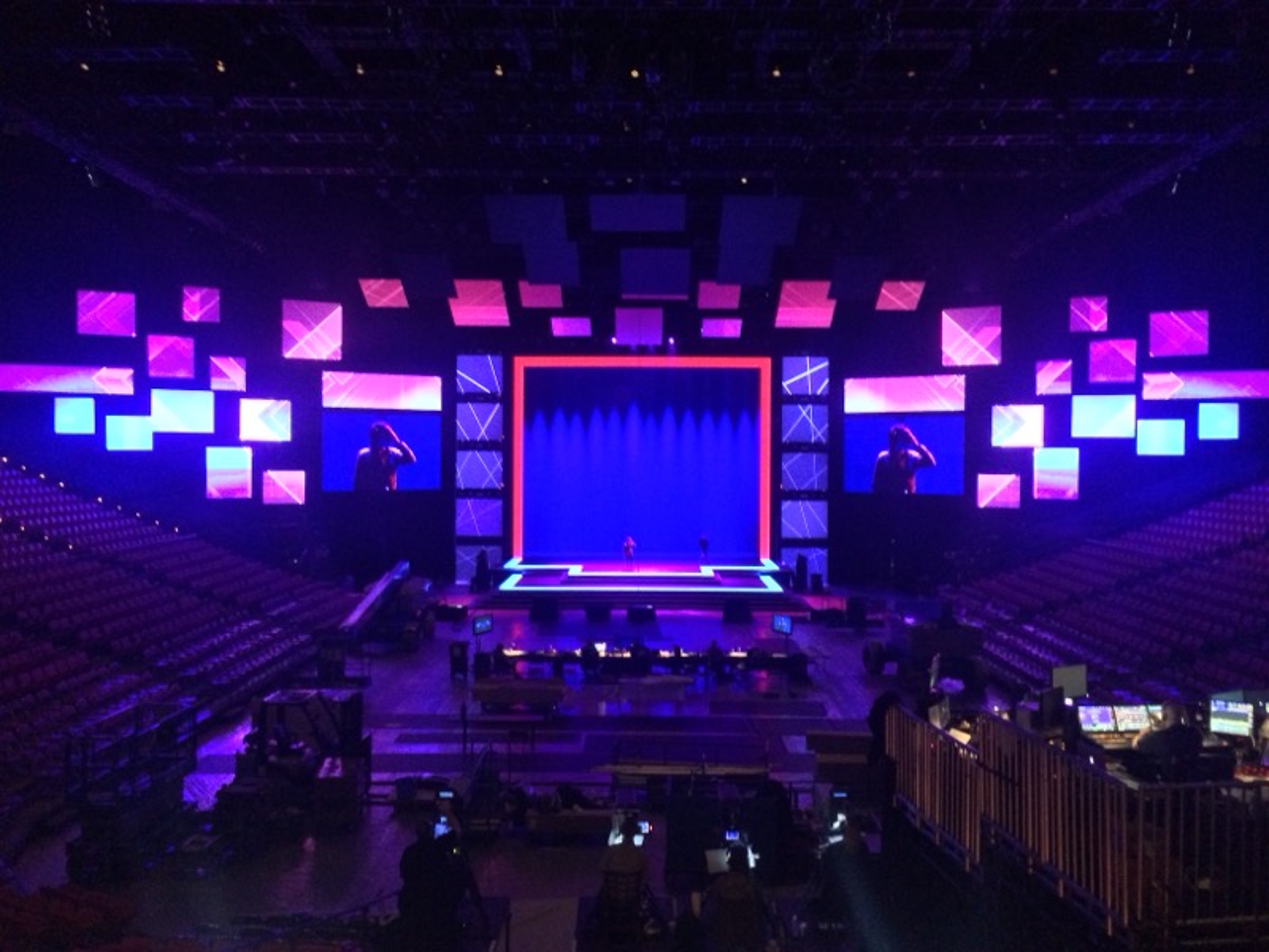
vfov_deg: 46.8
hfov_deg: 60.0
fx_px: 1100
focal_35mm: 30
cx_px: 634
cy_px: 476
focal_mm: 4.12
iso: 500
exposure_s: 1/15
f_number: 2.2
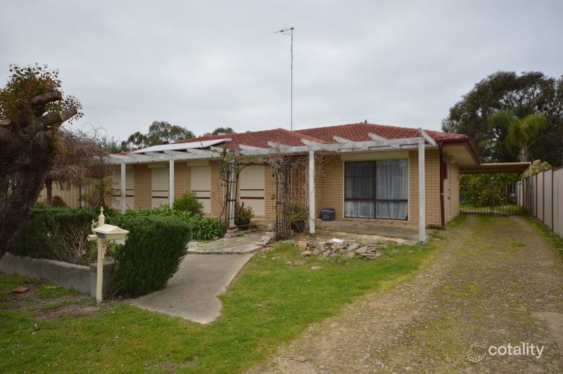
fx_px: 328
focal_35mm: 21
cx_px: 282
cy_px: 187
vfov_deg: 59.4
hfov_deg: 81.3
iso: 100
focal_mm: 14
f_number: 8
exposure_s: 1/250
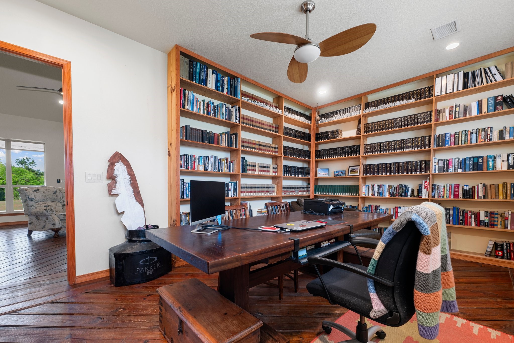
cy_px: 172
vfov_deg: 81.2
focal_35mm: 14
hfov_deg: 104.2
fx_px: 200
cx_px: 257
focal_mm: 14
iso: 320
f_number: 7.1
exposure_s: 1.3
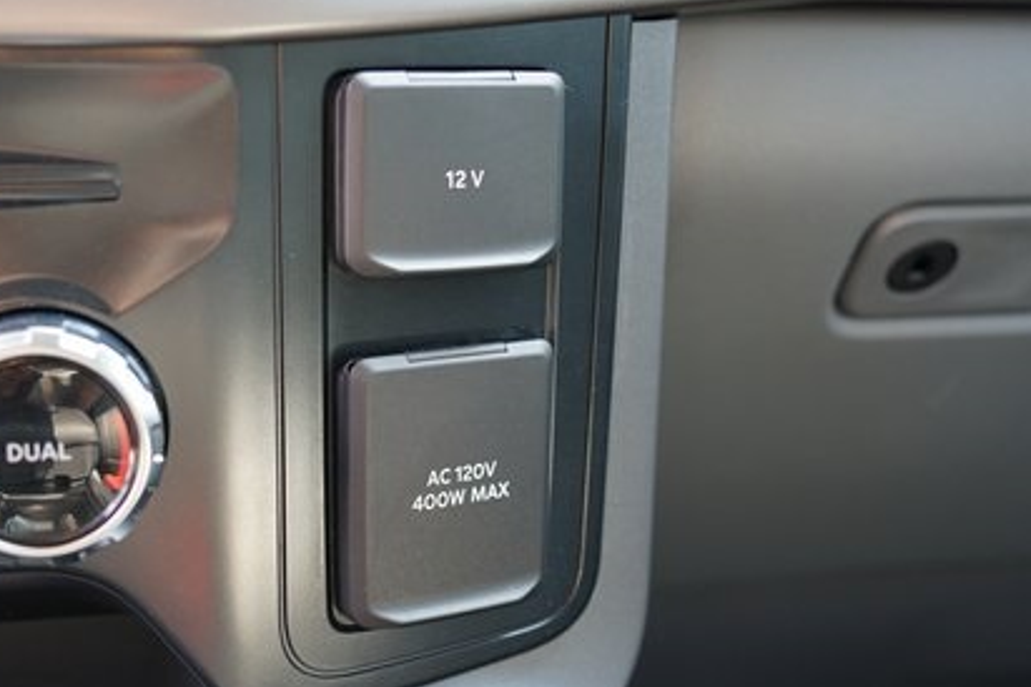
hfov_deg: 37.4
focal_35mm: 53
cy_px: 478
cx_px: 404
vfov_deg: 25.3
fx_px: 1518
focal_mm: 34
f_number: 4
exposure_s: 1/60
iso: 640
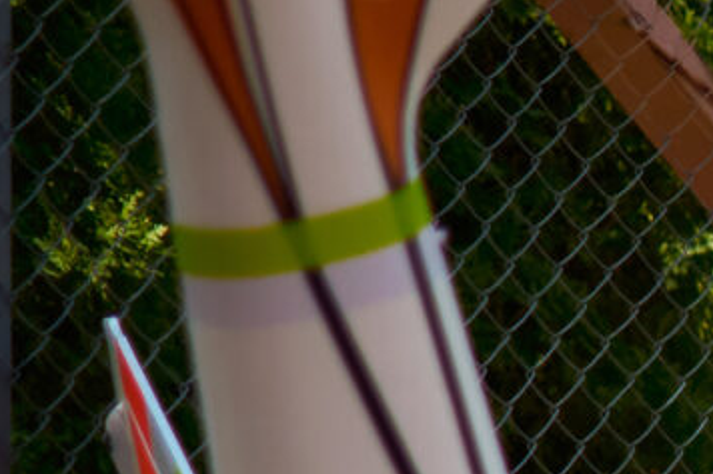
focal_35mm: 302
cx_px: 1917
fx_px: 5976
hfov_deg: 6.4
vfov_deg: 4.5
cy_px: 979
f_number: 2.2
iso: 320
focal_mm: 35
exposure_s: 1/4000
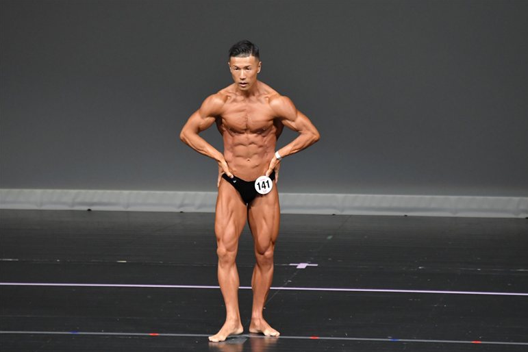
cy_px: 176
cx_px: 265
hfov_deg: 5.5
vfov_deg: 3.6
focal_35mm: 377
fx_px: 5529
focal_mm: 250
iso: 4000
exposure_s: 1/400
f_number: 5.6
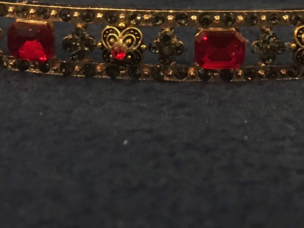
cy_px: -60
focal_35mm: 82
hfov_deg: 23.8
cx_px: 165
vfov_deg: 17.0
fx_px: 720
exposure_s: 1/15
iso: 400
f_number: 2.2
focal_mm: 4.15
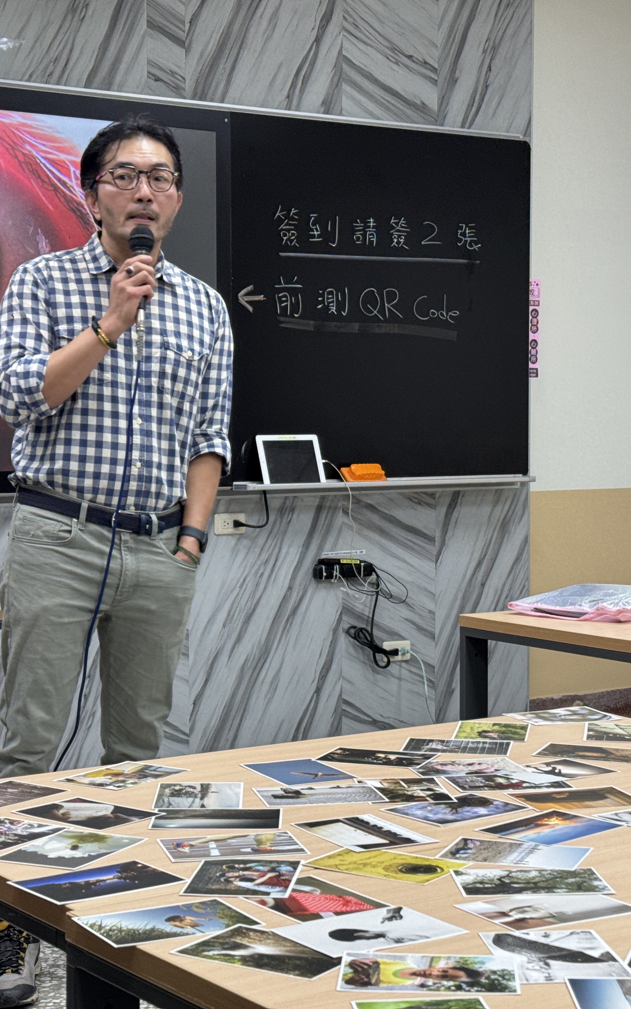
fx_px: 1871
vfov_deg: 30.2
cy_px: 504
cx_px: 331
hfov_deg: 19.1
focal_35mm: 68
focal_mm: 6.76
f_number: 1.78
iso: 80
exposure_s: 1/60
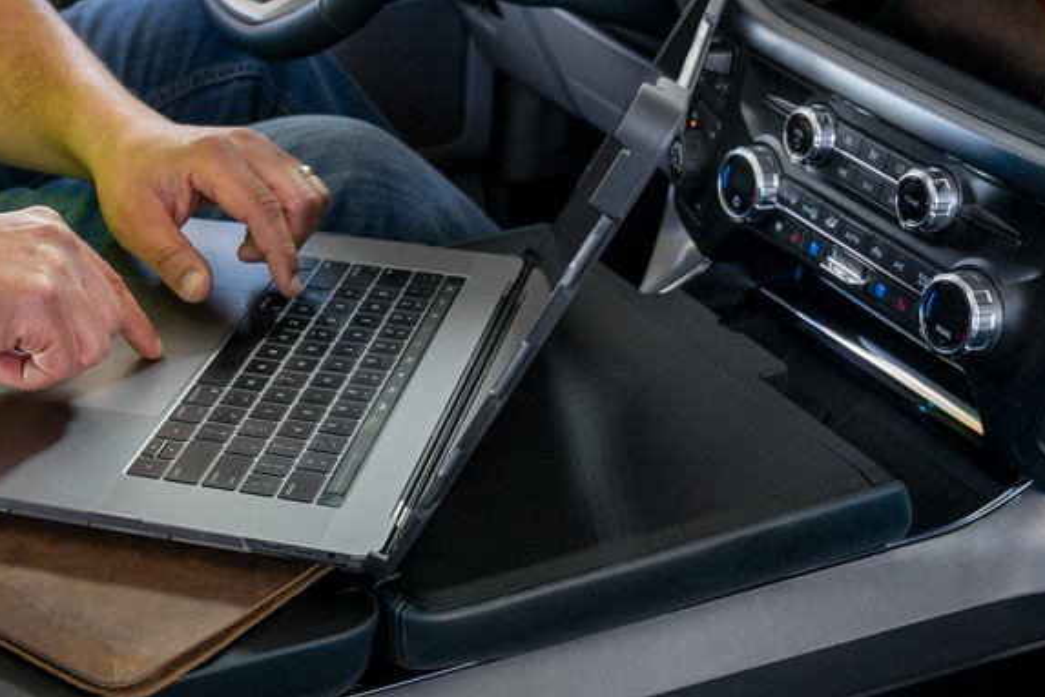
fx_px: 1945
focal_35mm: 67
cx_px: 263
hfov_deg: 29.6
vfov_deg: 20.3
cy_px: 421
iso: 400
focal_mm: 32
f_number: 5
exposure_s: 1/40
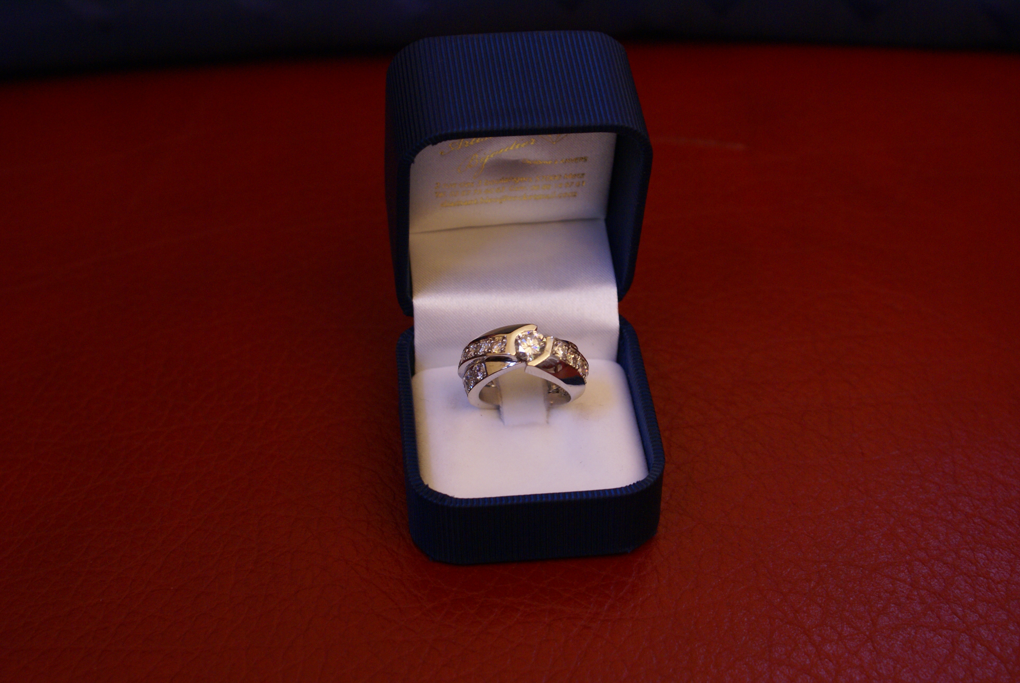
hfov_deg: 29.8
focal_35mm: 68
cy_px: 342
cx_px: 510
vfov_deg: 20.2
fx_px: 1915
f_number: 5.6
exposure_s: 1/13
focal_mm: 45
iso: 400
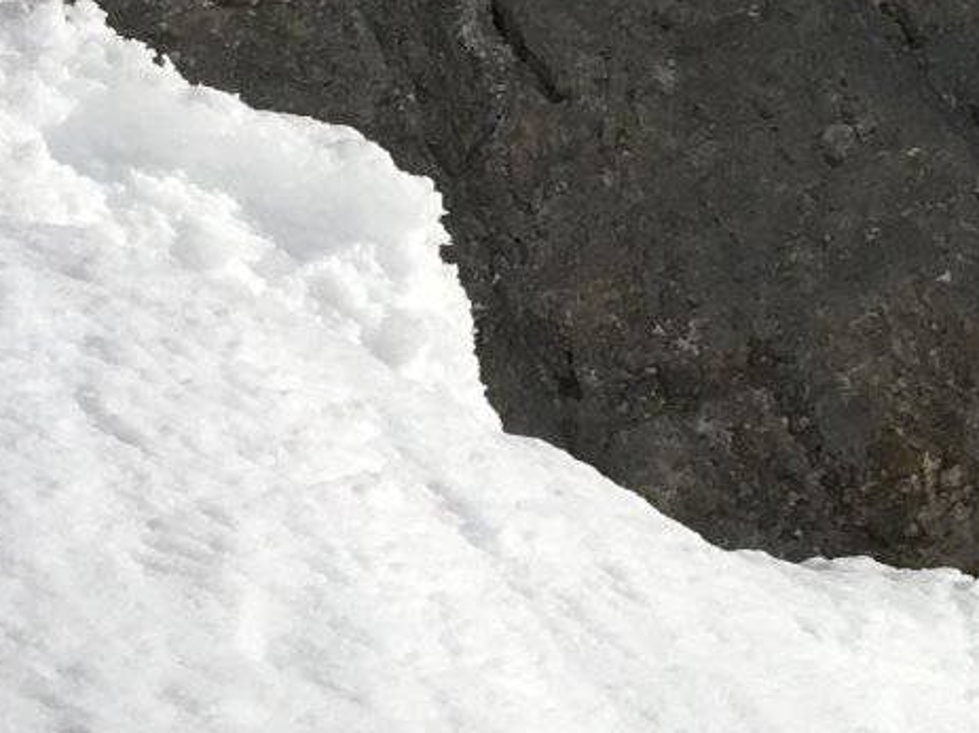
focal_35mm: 141
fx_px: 3987
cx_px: 2262
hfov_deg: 11.7
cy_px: -65
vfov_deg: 10.4
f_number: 2.2
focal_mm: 4.15
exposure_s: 1/6410
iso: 25
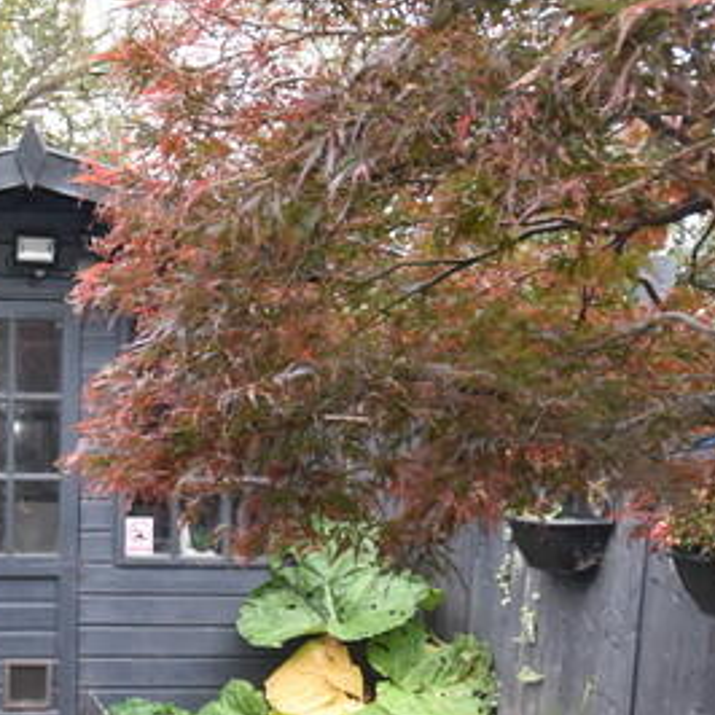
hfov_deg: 33.1
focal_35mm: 49
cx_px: 89
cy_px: 517
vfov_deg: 34.1
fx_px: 1145
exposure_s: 1/160
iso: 800
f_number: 4.5
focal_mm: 10
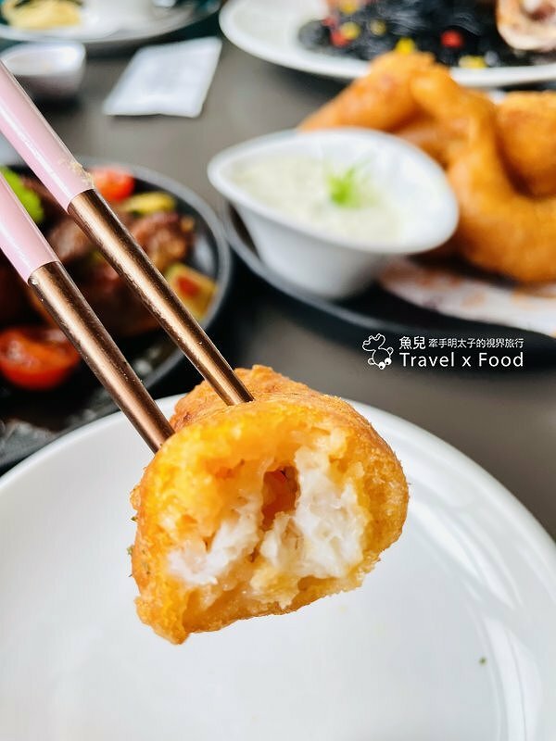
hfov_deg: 53.1
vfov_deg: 67.3
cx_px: 278
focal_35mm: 26
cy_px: 370
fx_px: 557
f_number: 1.6
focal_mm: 4.2
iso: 32
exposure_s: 1/120
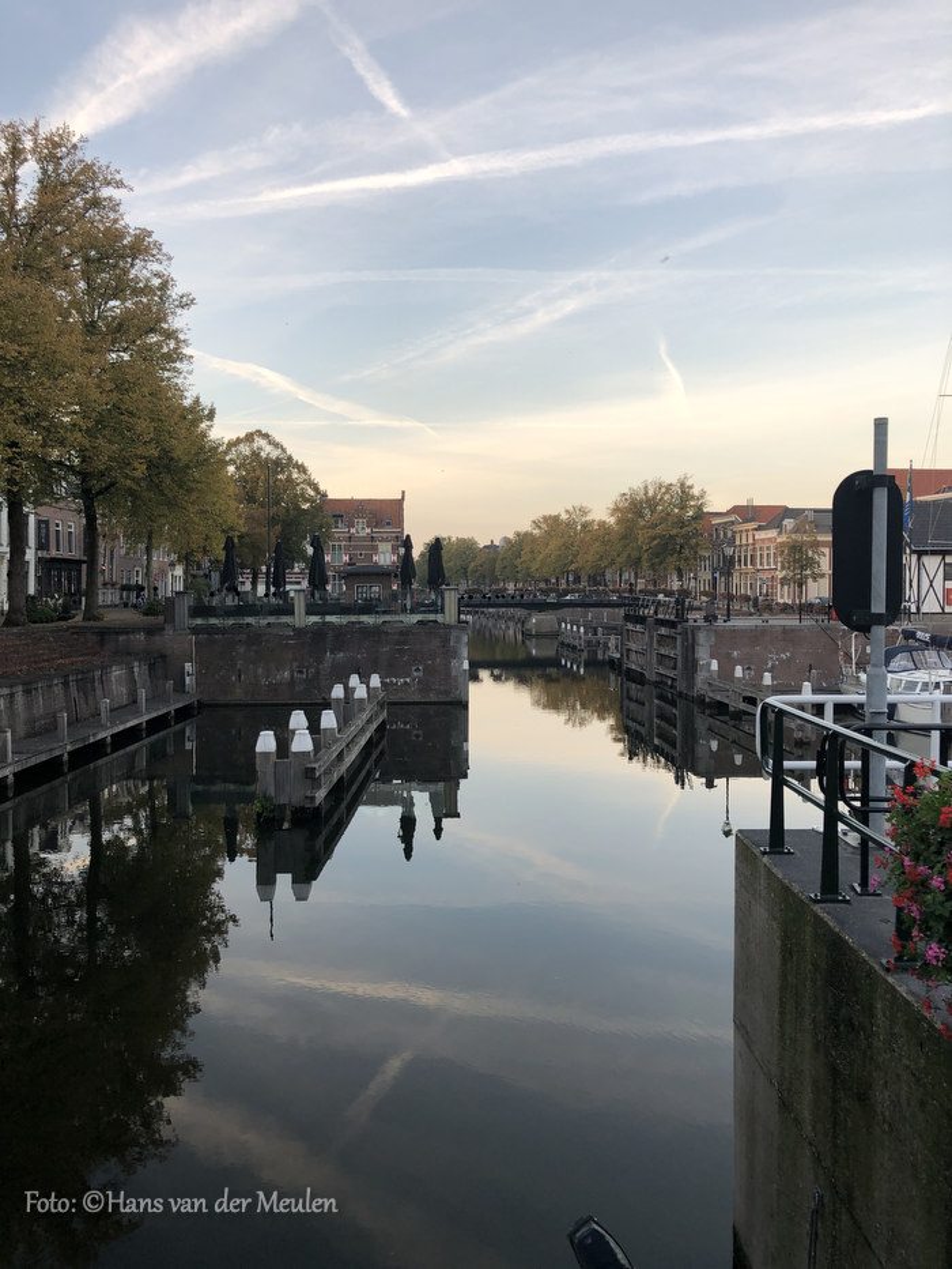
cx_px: 476
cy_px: 634
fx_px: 1026
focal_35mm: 28
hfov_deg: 49.8
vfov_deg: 63.4
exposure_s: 1/140
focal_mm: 3.99
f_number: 1.8
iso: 20
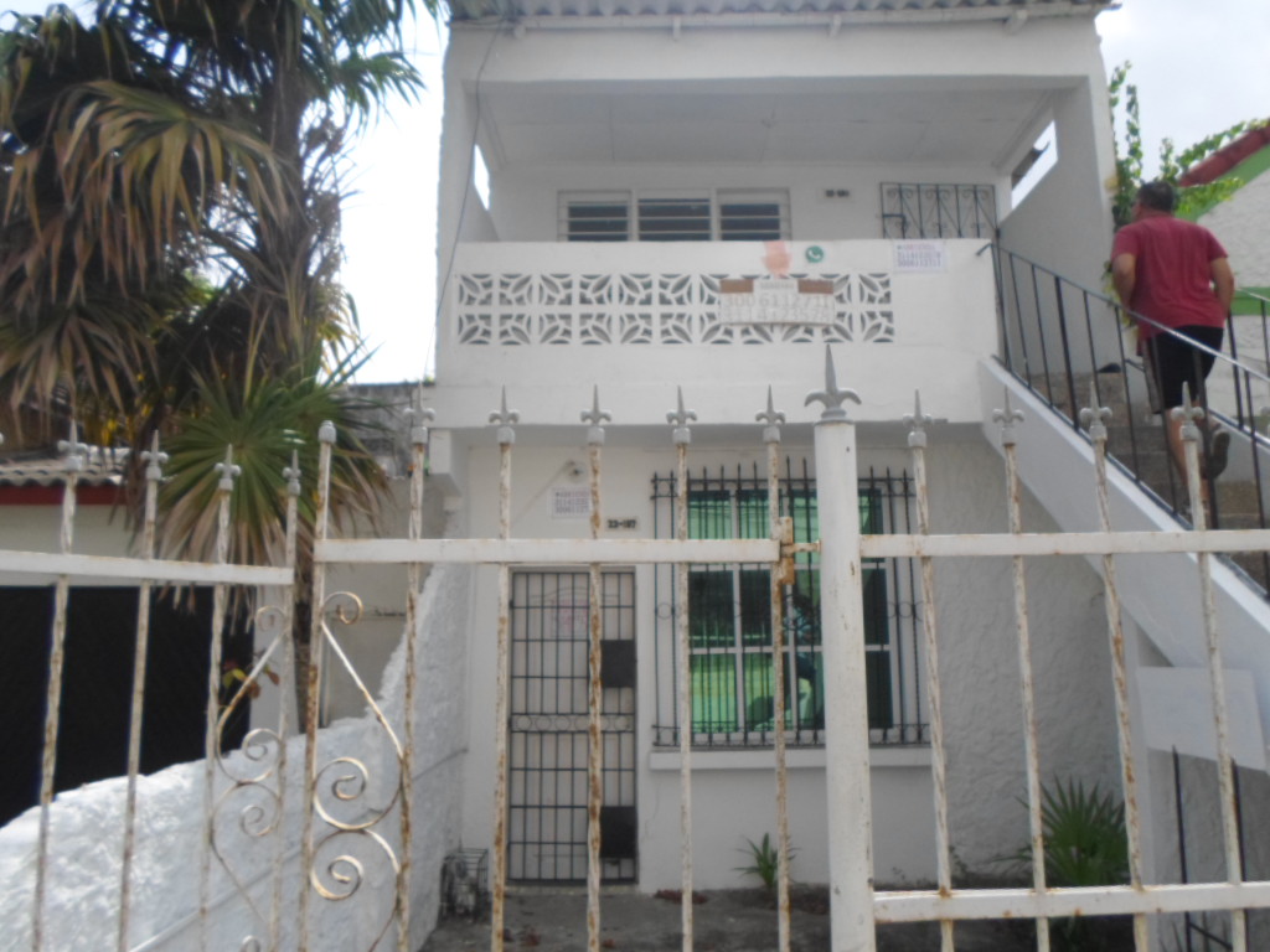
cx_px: 635
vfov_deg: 54.9
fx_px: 917
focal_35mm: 25
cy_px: 476
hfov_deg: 69.4
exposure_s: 1/1500
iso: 80
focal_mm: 4.5
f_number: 2.5
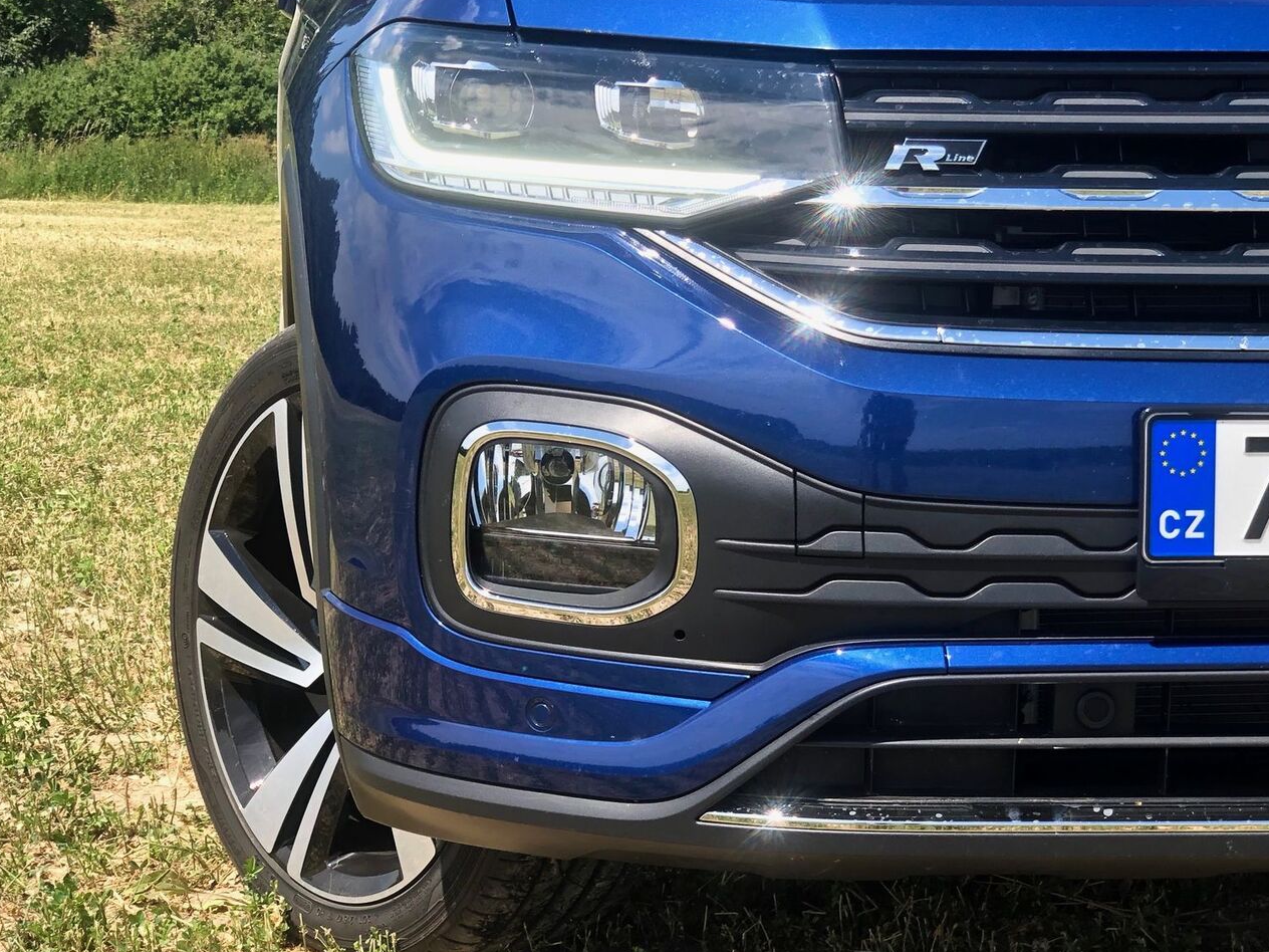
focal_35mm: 79
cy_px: 459
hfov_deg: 24.7
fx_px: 2896
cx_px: 665
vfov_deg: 18.7
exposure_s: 1/694
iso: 16
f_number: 2.4
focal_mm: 6
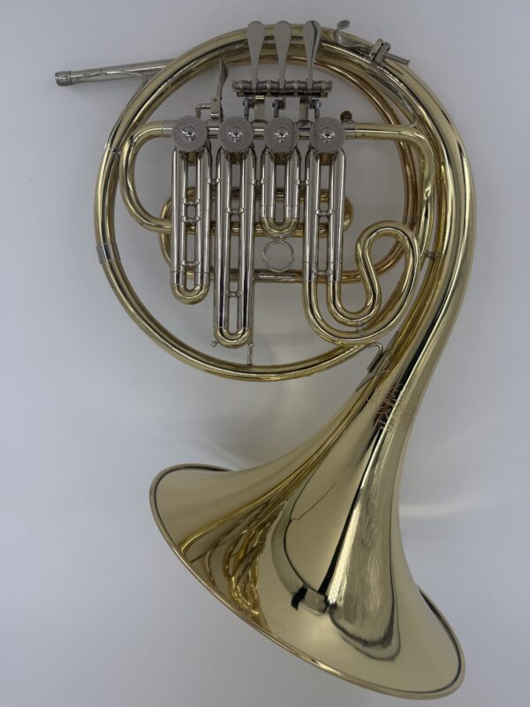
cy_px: 354
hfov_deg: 56.8
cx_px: 265
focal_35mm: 24
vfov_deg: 71.6
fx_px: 490
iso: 80
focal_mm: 6.76
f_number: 1.78
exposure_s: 1/2000
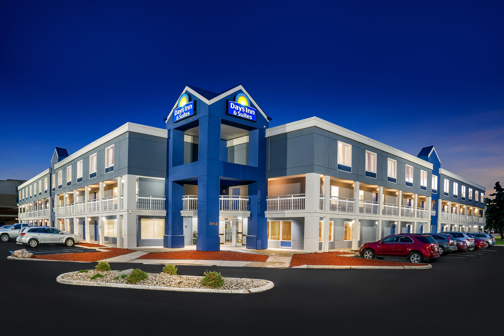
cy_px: 168
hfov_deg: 73.7
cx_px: 252
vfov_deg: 53.1
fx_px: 336
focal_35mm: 24
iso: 400
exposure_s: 5
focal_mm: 24
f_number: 10
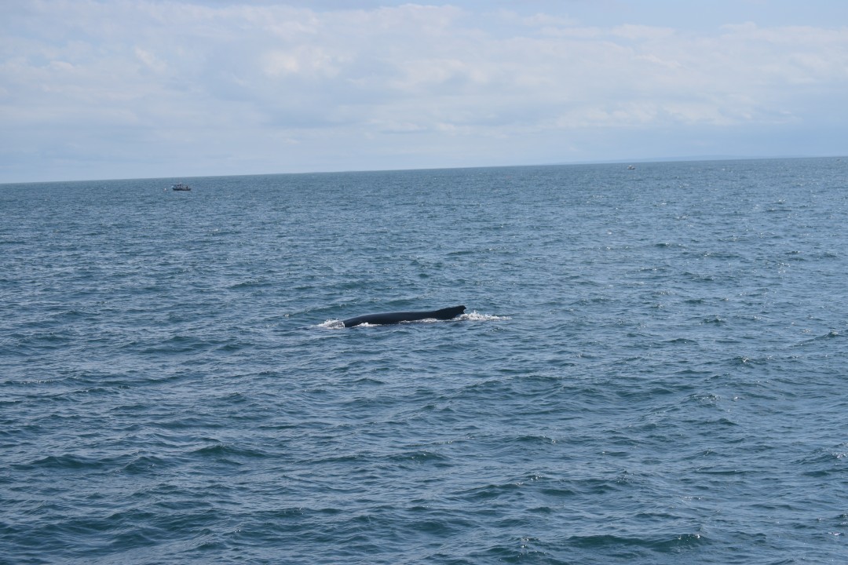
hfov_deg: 24.6
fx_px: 1943
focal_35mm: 82
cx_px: 424
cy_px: 282
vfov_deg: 16.6
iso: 200
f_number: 5.6
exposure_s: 1/1600
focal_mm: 55
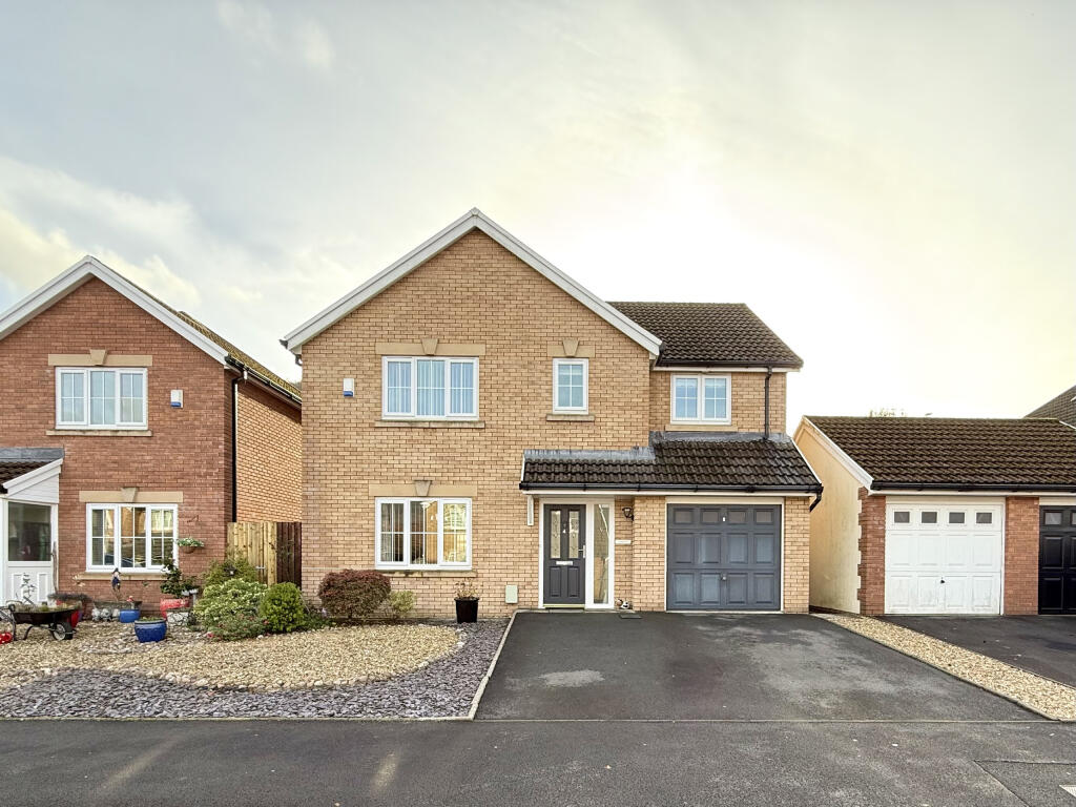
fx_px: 435
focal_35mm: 14
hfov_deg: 102.1
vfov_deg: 85.7
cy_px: 404
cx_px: 538
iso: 50
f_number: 2.2
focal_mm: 2.22
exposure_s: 1/252
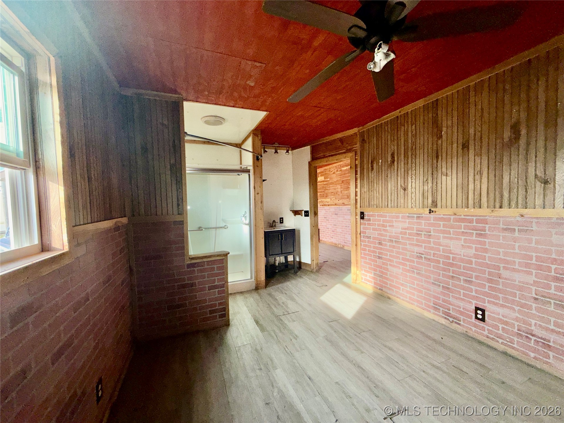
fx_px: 228
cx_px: 282
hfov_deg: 102.1
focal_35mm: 14
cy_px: 212
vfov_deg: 85.7
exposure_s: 1/121
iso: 50
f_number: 2.2
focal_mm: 2.22
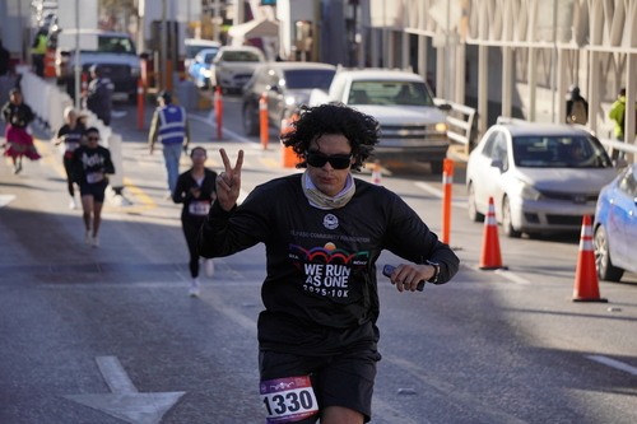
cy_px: 212
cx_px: 318
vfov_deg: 9.2
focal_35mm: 148
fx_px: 2627
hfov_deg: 13.8
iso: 500
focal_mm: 99
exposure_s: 1/2500
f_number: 5.6
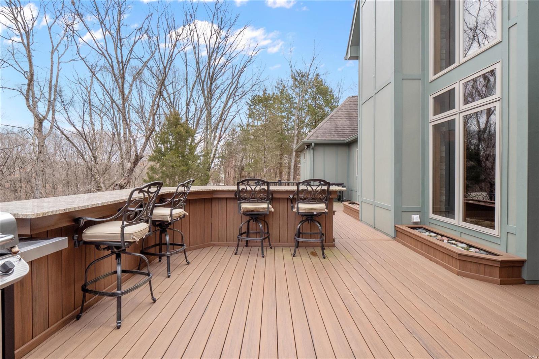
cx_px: 270
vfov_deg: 73.7
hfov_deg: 96.7
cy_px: 180
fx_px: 239
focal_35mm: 16
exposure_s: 1/100
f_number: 8
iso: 400
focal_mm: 8
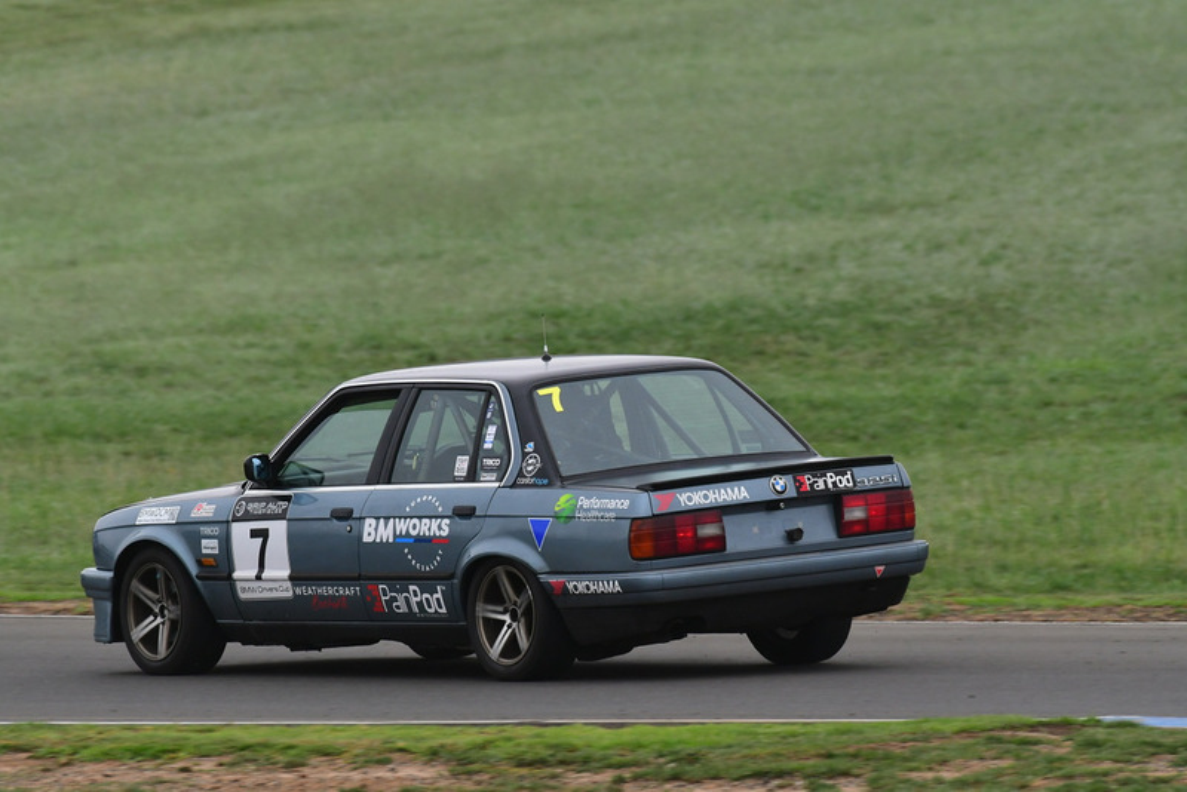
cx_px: 594
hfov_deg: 3.1
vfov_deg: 2.0
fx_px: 22263
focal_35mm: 675
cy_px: 396
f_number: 9
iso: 1250
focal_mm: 450
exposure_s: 1/640
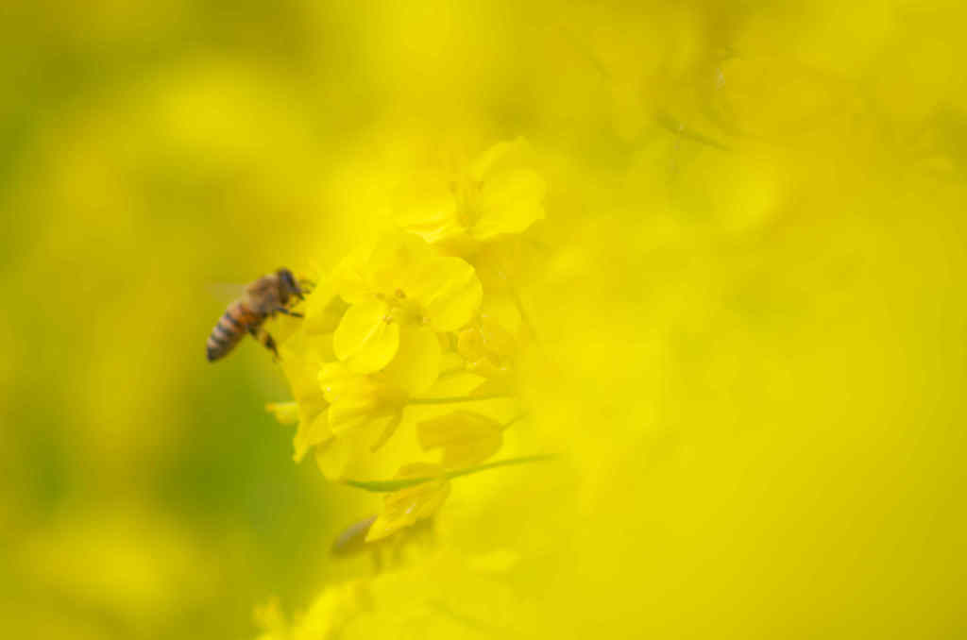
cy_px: 320
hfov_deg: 4.6
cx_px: 484
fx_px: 12061
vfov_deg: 3.0
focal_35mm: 450
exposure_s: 1/400
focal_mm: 300
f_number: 5.6
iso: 100
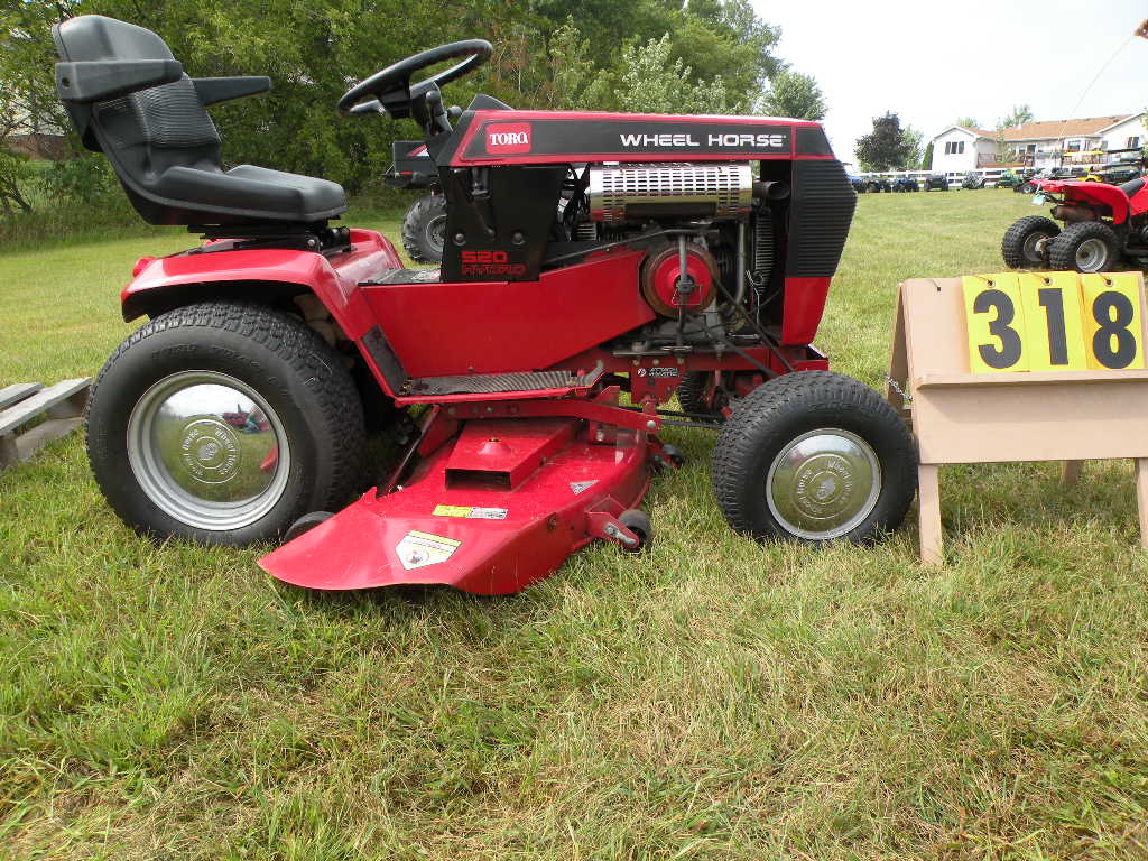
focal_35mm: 27
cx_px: 574
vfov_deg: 51.4
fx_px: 895
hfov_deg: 65.3
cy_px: 430
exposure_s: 1/148
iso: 64
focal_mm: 4.7
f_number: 5
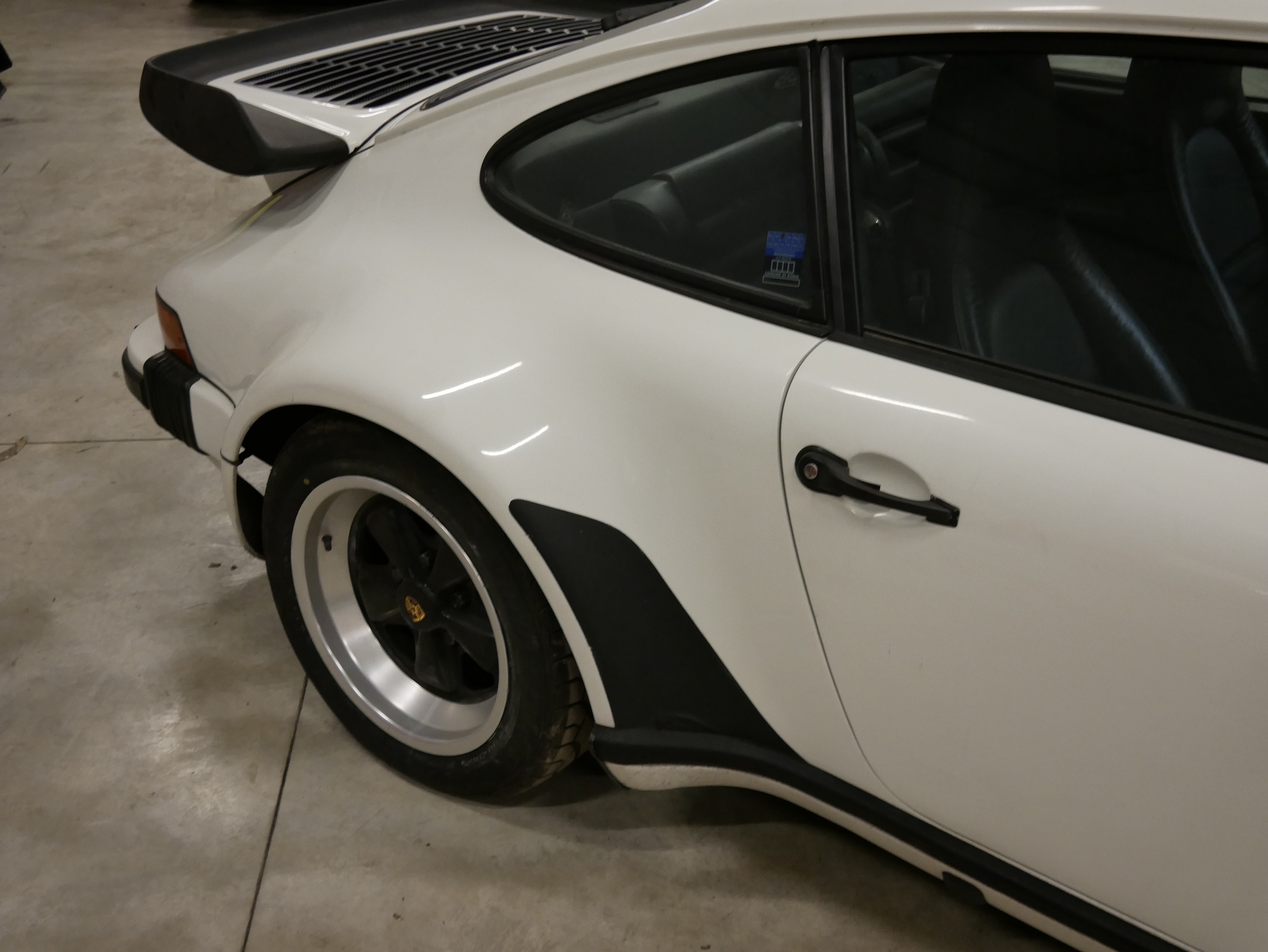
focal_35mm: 40
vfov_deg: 36.0
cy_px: 476
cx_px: 634
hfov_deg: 46.8
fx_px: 1466
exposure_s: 1/60
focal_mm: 20
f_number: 4.1
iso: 1000
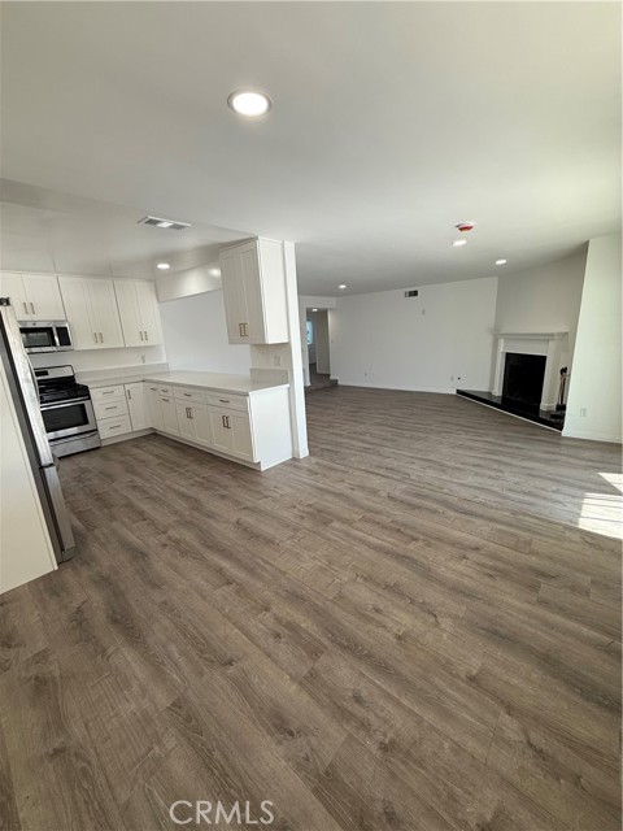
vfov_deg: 102.1
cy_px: 416
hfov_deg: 85.7
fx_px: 336
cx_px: 312
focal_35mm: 14
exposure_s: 1/120
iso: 80
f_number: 2.2
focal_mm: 2.22
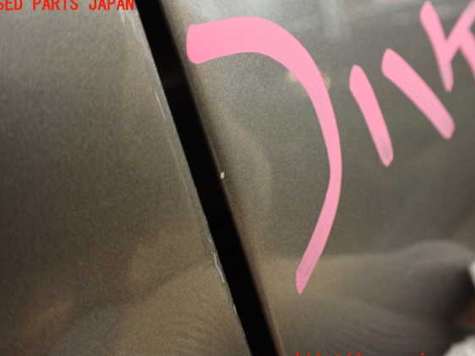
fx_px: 467
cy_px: 183
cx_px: 234
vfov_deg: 41.8
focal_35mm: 34
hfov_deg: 53.9
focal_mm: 5.79
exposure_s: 1/30
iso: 400
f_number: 2.4
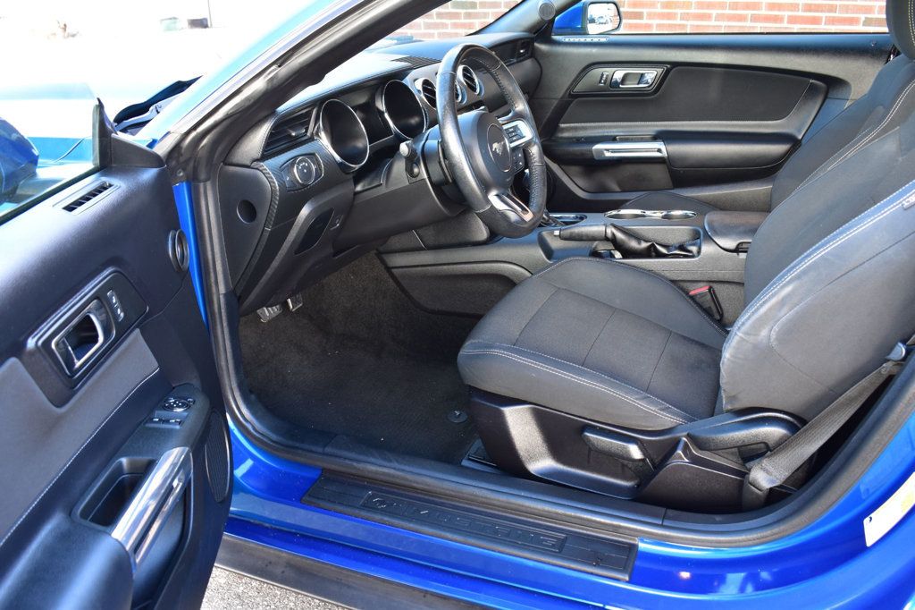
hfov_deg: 59.5
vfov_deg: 41.7
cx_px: 458
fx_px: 800
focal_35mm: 32
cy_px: 305
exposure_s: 1/25
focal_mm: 21
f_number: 7.1
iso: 400
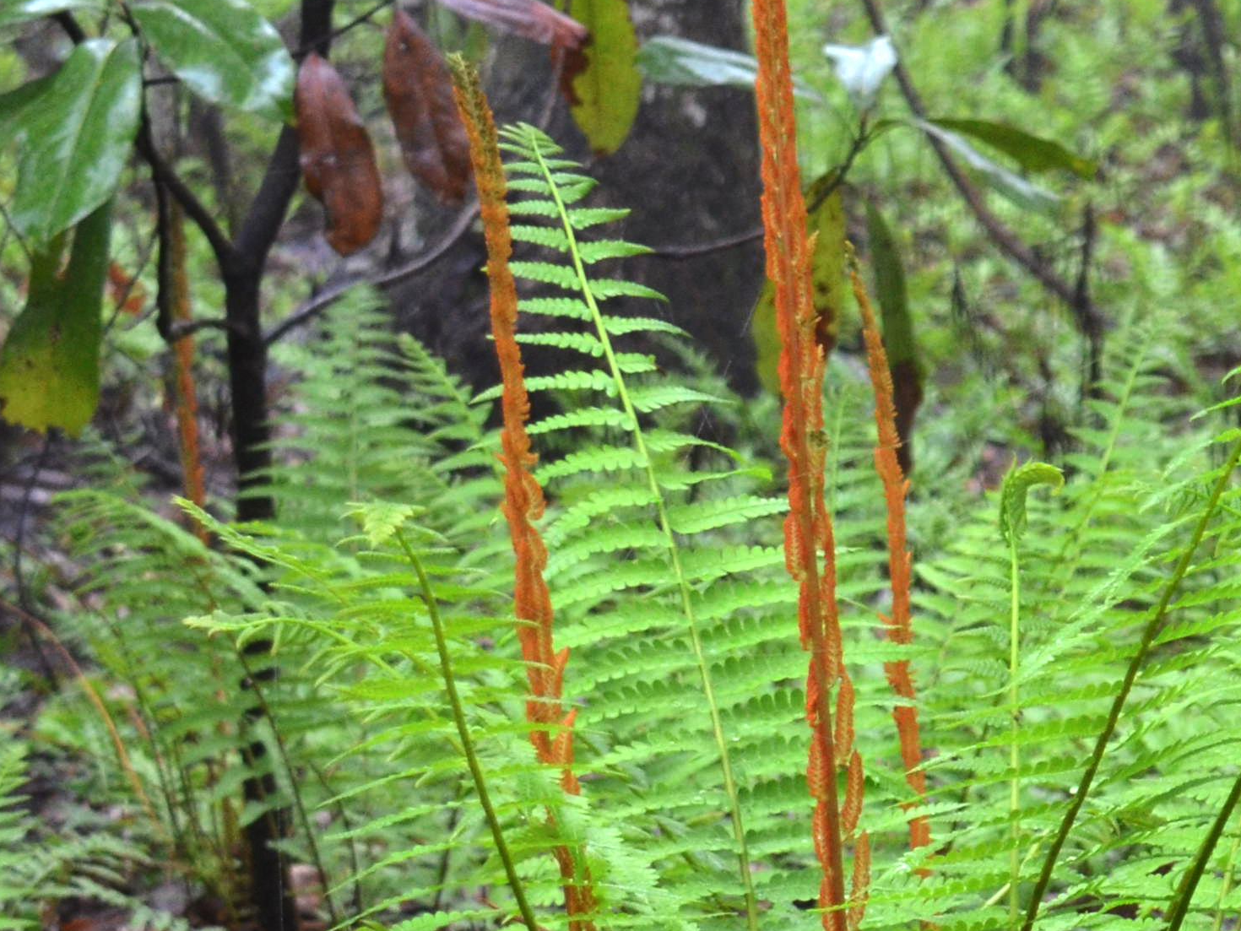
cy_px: 636
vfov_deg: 7.7
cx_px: 1821
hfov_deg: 10.0
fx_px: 6920
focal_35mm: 193
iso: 500
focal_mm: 40
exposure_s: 1/60
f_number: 5
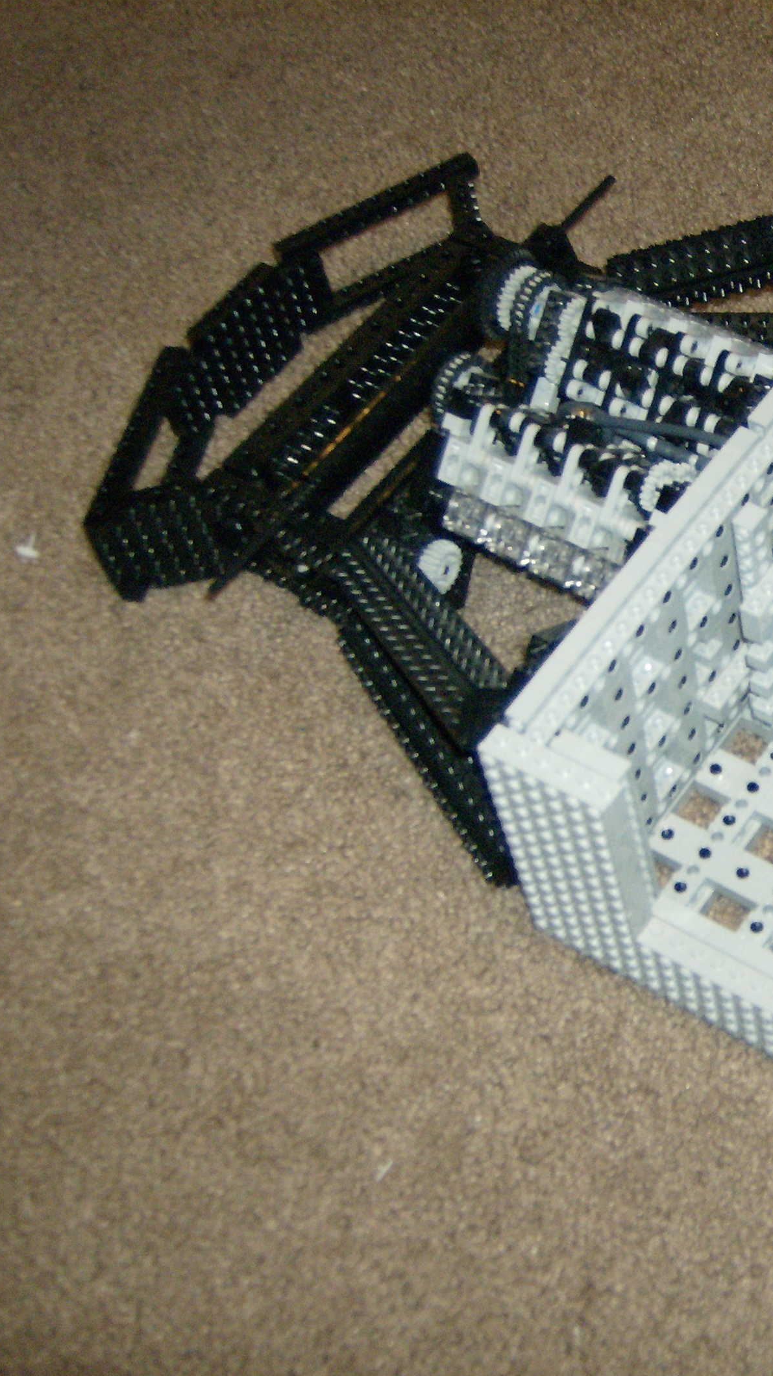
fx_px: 2005
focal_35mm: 55
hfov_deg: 20.6
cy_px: 690
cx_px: 881
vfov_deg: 37.9
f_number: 2.9
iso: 200
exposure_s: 1/66.6
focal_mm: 6.4
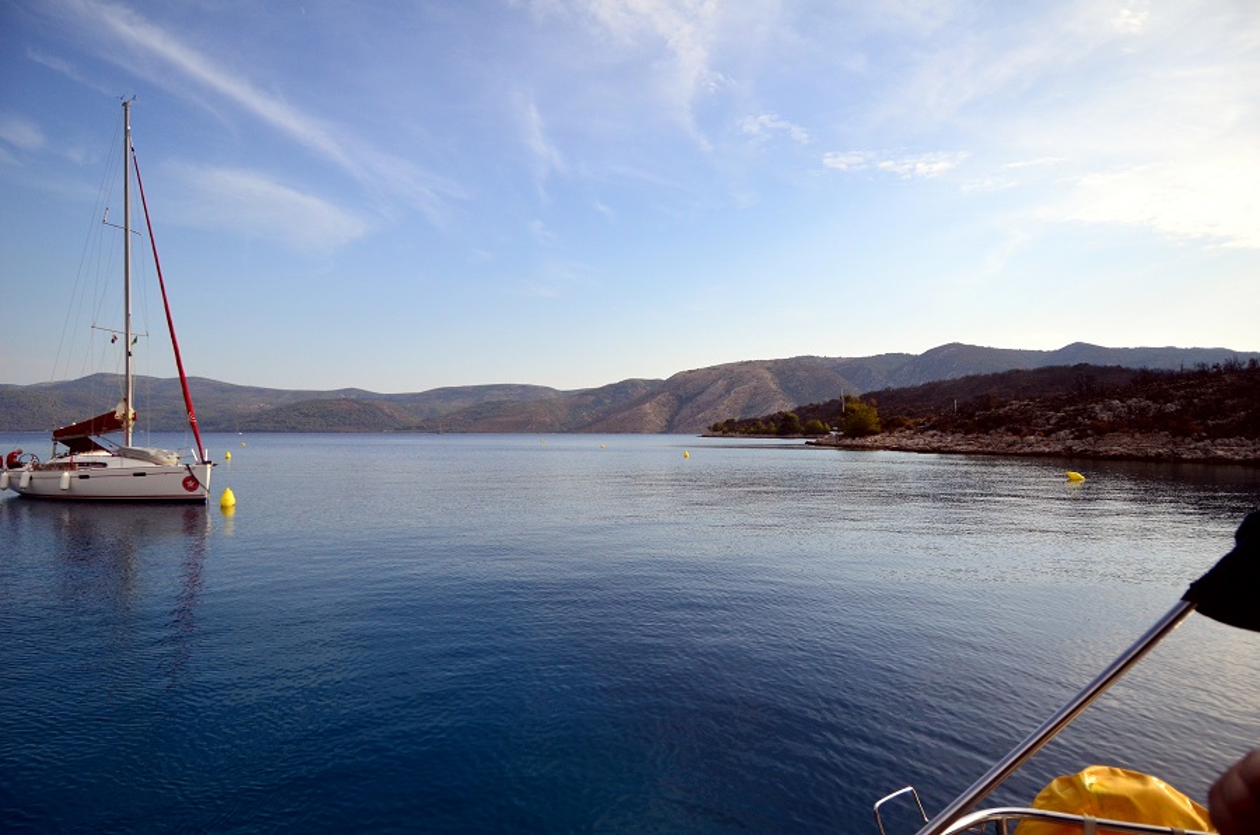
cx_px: 630
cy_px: 418
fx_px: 629
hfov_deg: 90.1
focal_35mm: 18
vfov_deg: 67.1
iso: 640
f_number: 4
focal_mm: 12
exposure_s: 1/8000
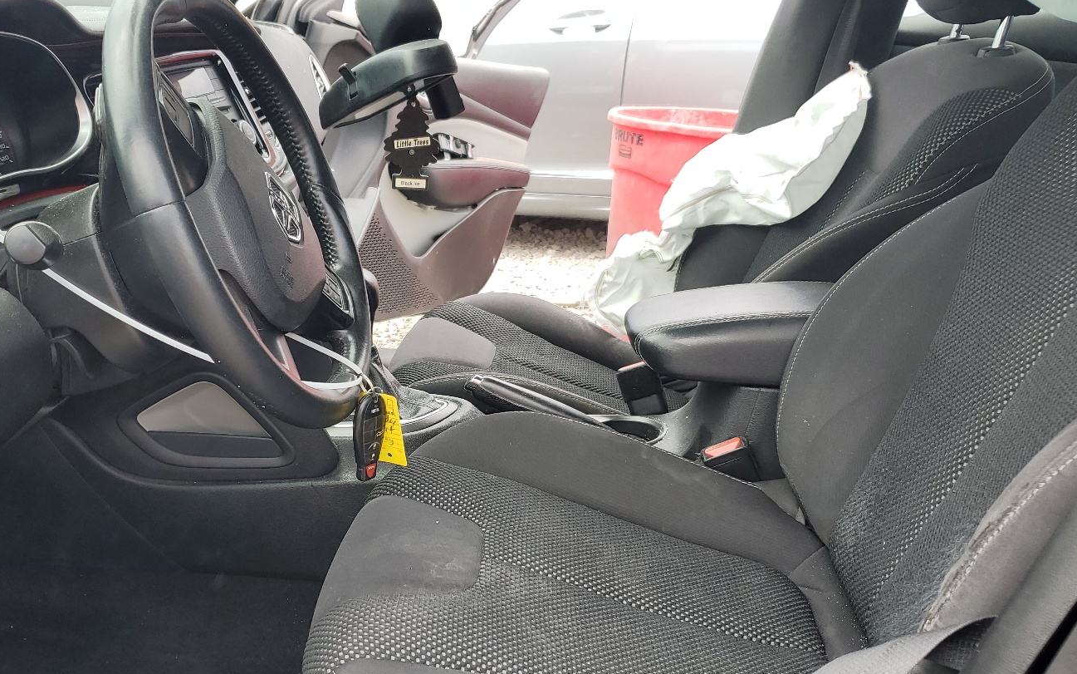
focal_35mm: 34
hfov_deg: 56.5
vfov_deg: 37.0
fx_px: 998
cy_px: 430
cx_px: 459
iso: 50
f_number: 1.5
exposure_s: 1/196
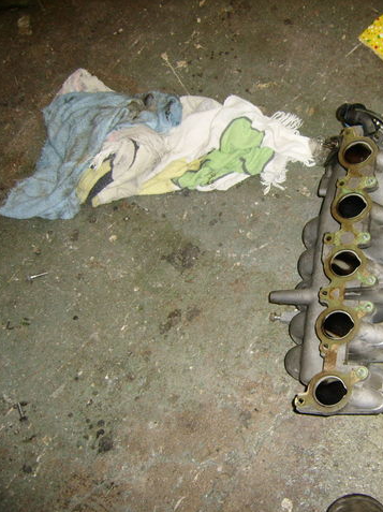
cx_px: 303
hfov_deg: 30.2
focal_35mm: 47
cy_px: 257
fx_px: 694
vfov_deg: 40.5
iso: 142
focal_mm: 5.95
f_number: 2.8
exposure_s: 1/30
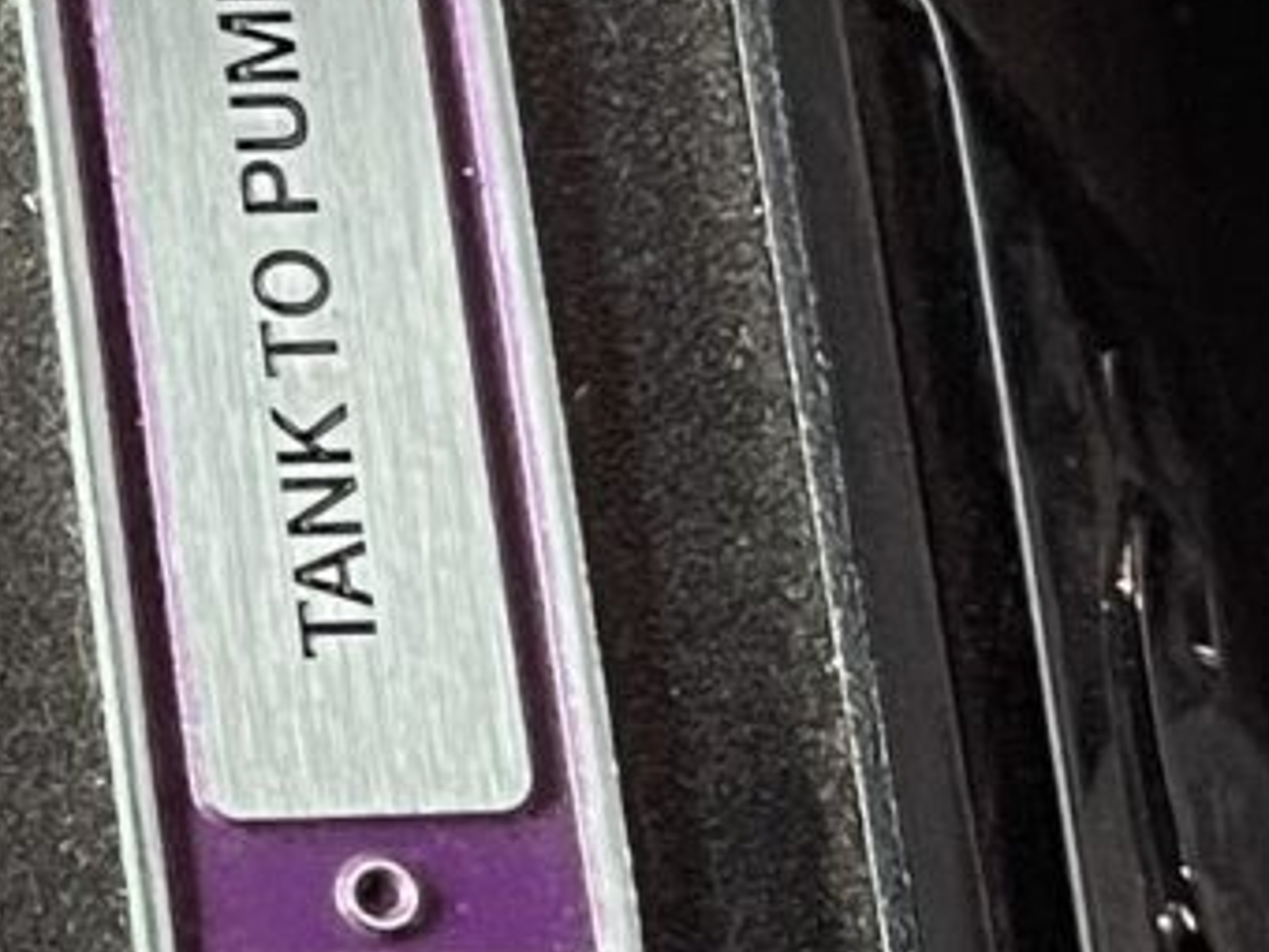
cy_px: 67
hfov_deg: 9.4
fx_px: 7185
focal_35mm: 196
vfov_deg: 7.6
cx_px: -1306
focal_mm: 5.1
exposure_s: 1/59
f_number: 1.6
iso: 250
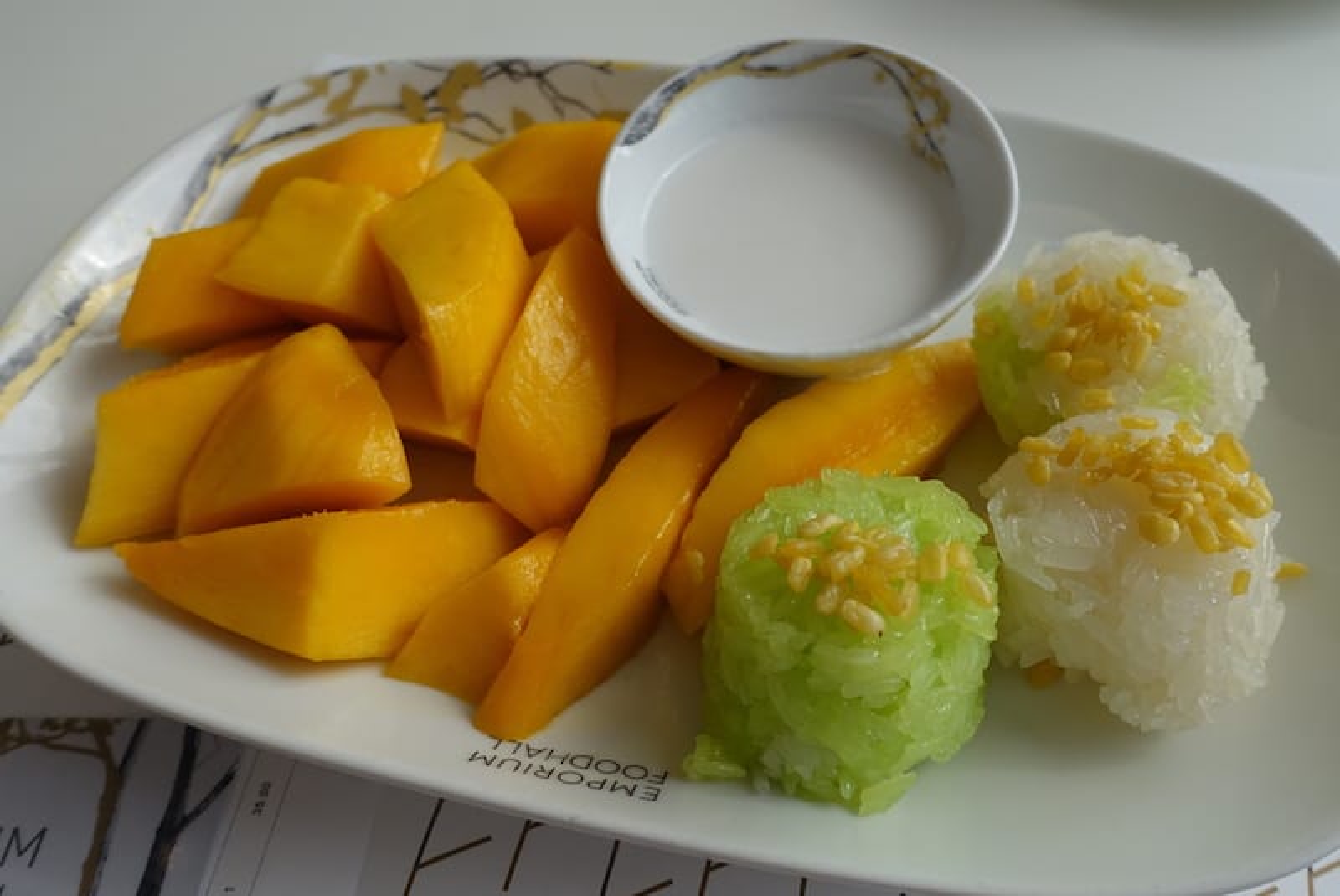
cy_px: 448
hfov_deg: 73.7
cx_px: 670
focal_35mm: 24
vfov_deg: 53.2
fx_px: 894
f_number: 3.2
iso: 125
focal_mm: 8.8
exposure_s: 1/80
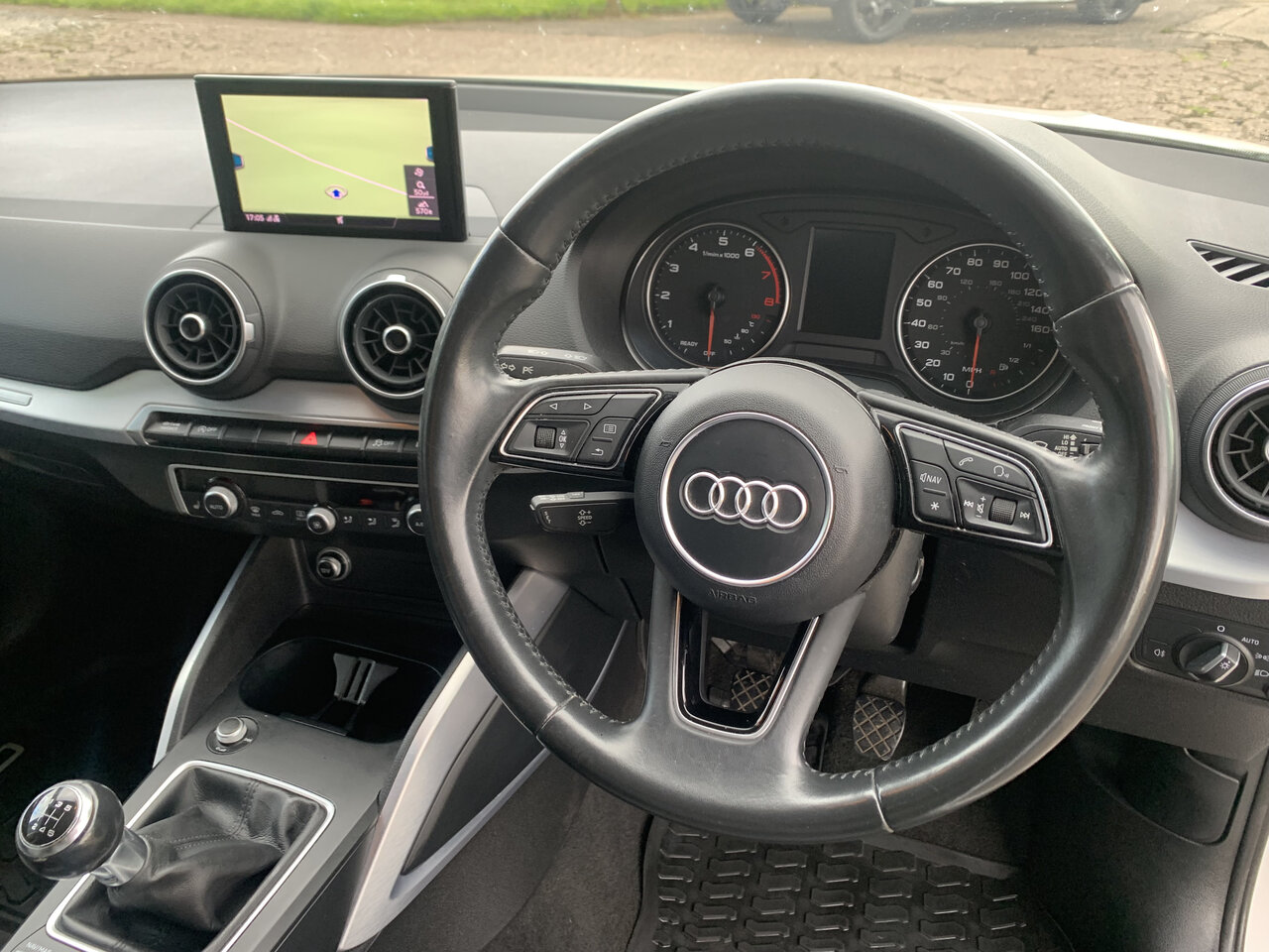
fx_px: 953
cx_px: 634
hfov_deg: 67.3
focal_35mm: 26
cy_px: 476
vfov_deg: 53.1
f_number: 1.8
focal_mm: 4.25
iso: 100
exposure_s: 1/73
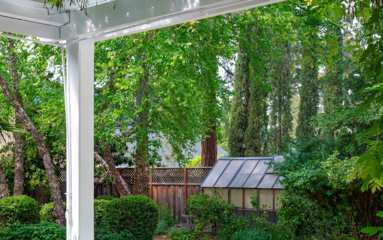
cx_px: 144
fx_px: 710
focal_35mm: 68
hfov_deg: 30.1
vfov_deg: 19.0
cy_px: 185
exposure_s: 1/50
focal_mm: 42
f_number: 9
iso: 125
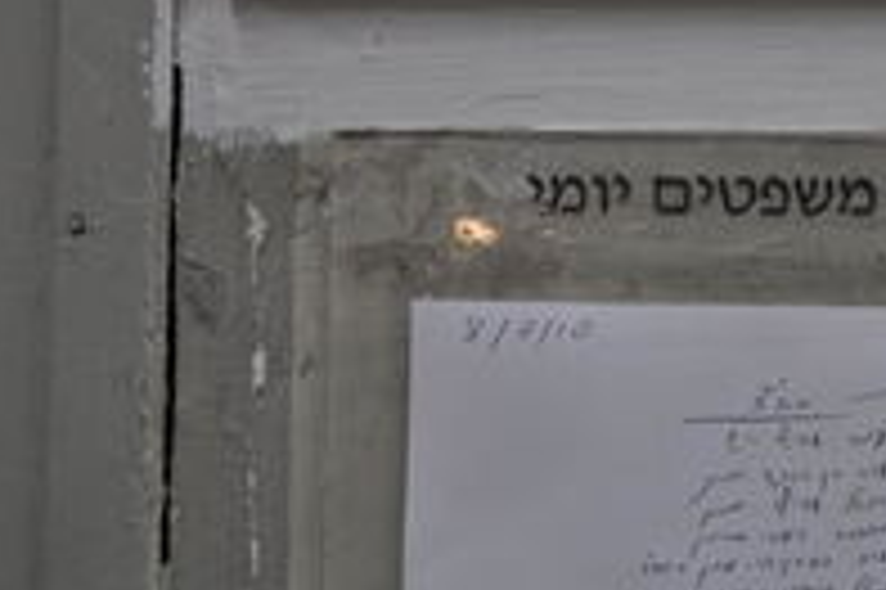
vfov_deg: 17.2
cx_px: 756
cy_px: 290
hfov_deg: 25.1
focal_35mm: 79
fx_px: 1943
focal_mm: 26
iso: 450
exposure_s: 1/60
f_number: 4
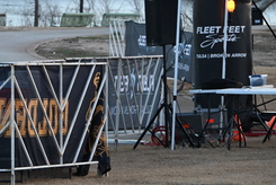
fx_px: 2924
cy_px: 5
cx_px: 7
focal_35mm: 381
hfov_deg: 5.4
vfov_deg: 3.6
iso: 3600
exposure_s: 1/250
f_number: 7.6
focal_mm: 170
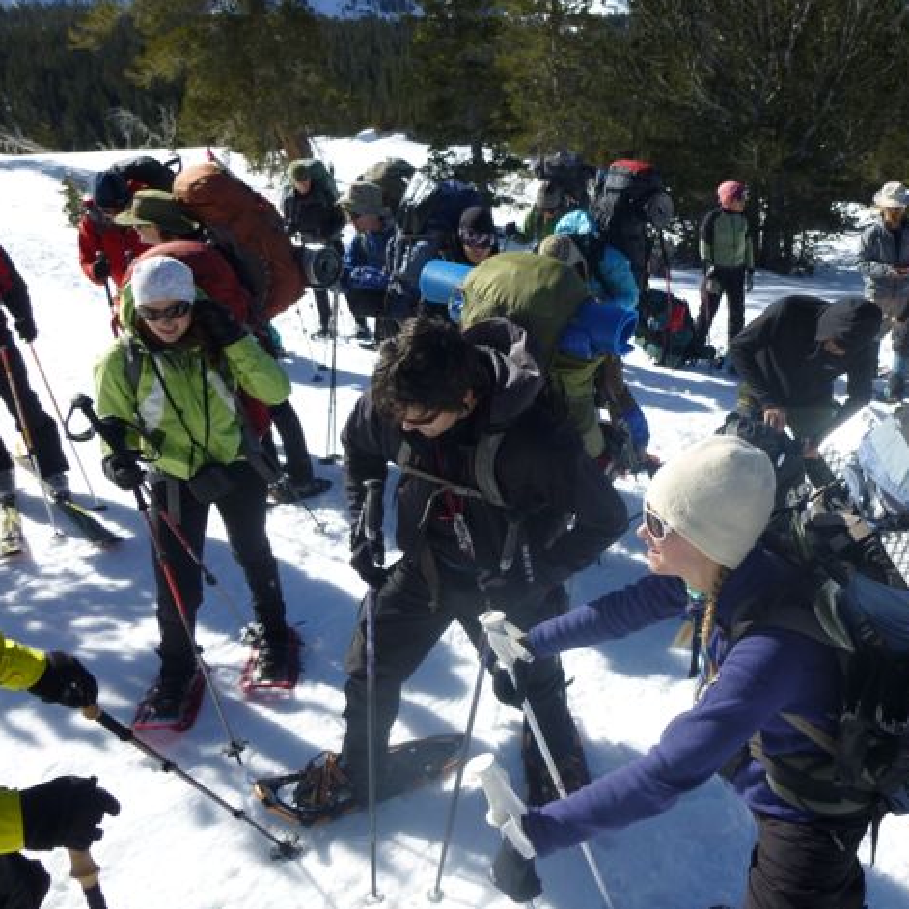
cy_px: 459
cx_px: 598
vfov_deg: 54.0
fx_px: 891
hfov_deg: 53.1
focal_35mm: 30
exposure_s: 1/200
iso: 100
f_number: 9
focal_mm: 4.5
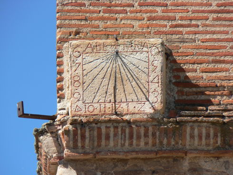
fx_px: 2828
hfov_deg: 4.7
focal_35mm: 420
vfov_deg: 3.5
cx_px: 116
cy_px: 88
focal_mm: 72
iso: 64
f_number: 4.5
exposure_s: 1/400
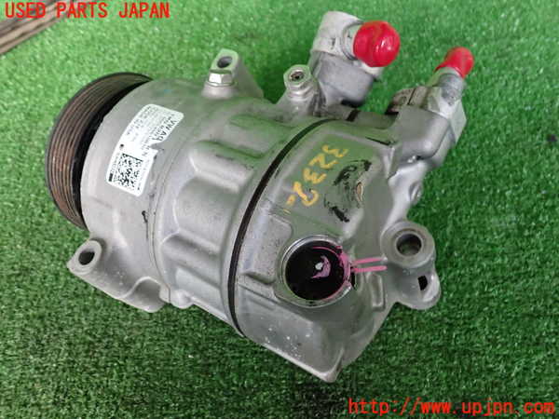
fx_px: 484
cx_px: 280
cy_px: 210
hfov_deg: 60.0
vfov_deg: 46.8
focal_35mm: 30
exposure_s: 1/30
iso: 640
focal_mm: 5.4
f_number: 2.3
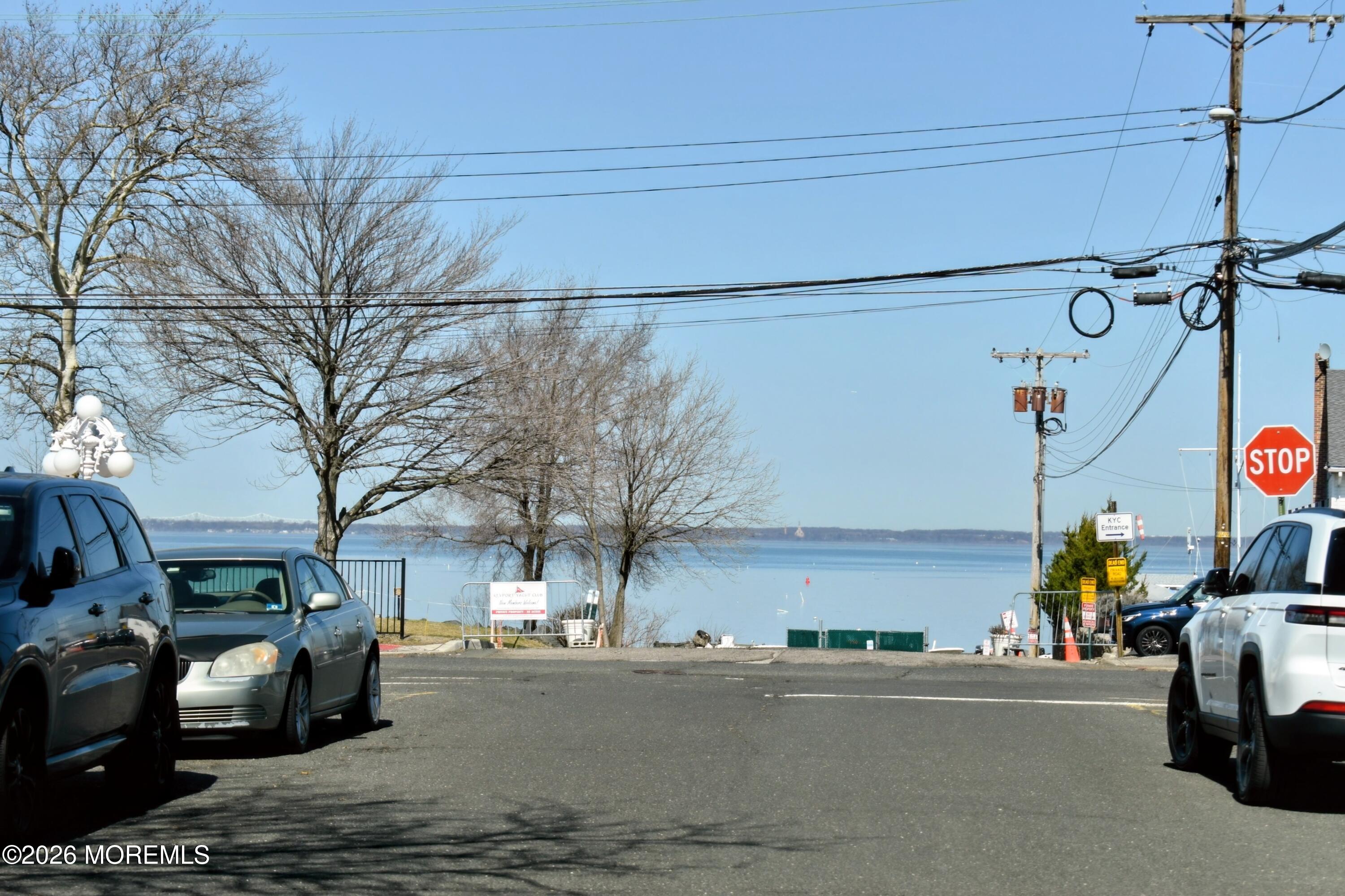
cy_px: 448
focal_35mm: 82
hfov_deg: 24.6
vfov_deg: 16.6
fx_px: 3082
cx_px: 672
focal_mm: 55
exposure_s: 1/320
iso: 100
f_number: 8
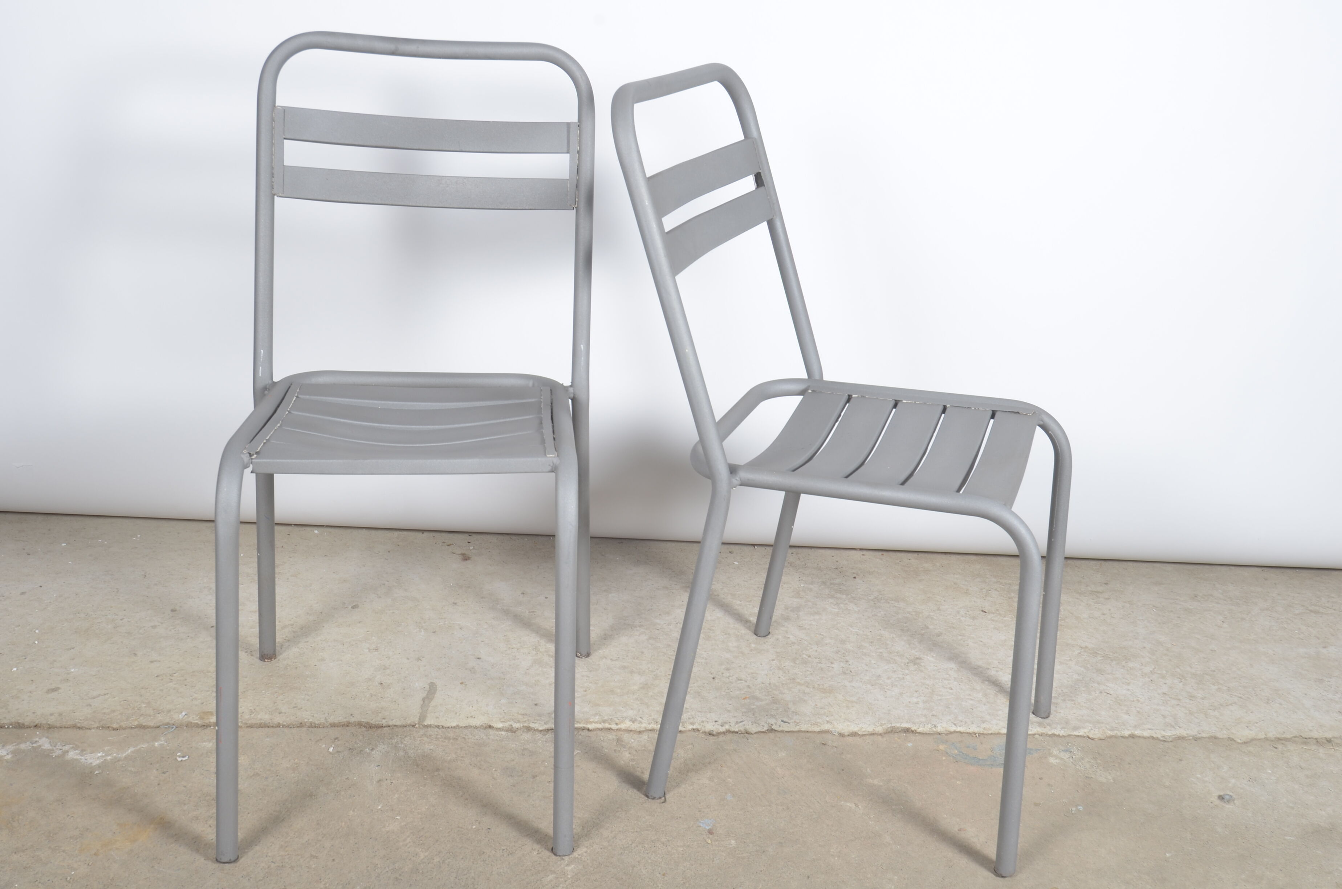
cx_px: 671
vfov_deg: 36.7
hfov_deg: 53.2
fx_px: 1339
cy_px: 444
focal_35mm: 36
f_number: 11
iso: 100
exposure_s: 1/125
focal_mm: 24
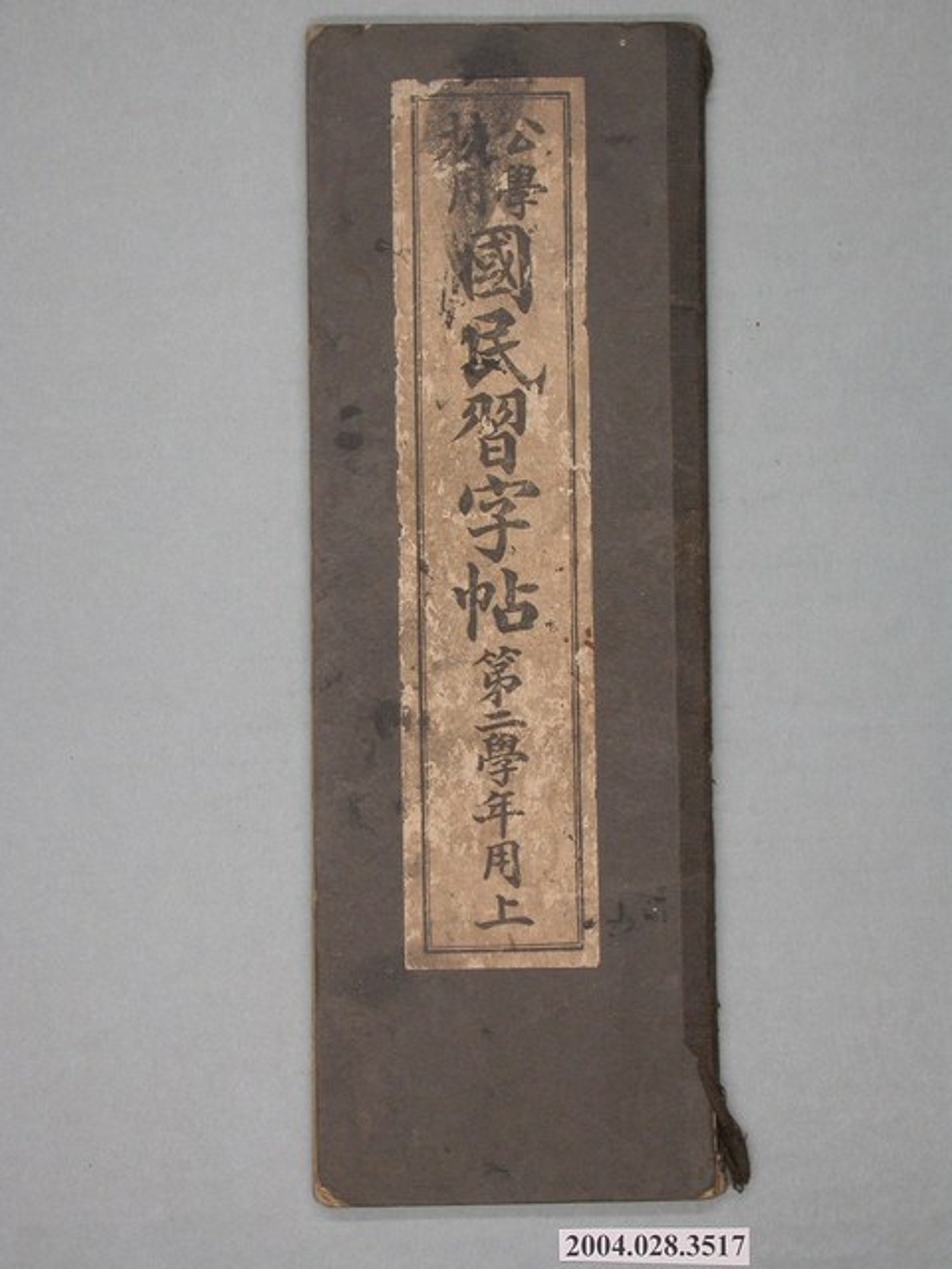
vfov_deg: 26.7
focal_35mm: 73
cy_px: 634
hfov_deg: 20.2
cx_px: 476
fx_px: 2677
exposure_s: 1/47.6
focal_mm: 15.1
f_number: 3.3
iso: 100
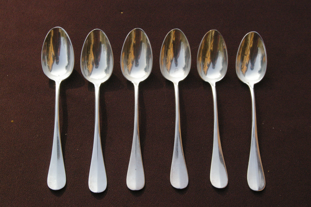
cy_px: 104
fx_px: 337
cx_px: 156
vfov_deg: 34.1
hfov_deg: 49.6
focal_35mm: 39
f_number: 8
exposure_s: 1/750
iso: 1600
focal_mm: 26
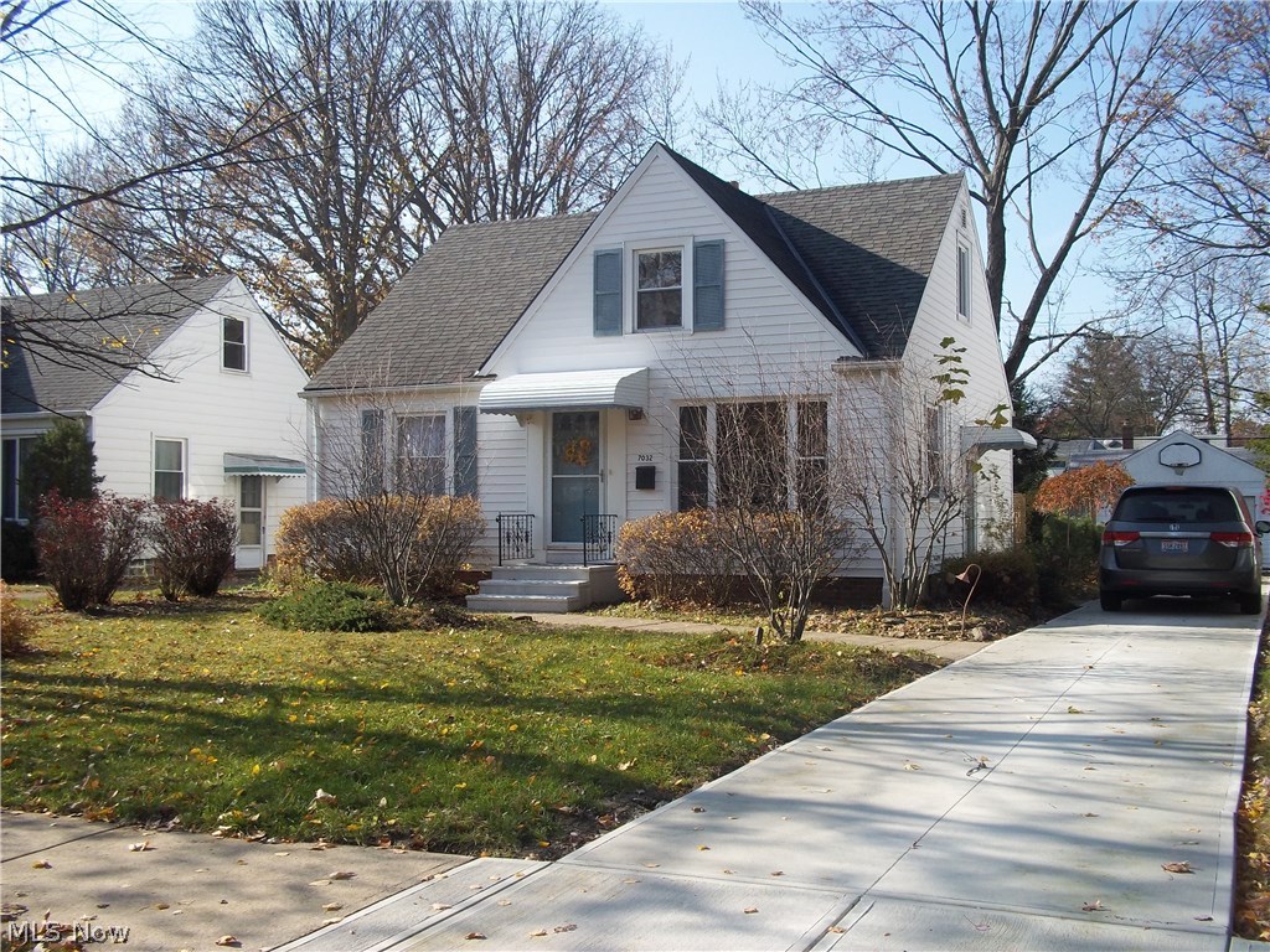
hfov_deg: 51.4
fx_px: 1321
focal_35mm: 36
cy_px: 476
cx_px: 635
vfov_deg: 39.7
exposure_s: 1/125
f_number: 8
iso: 80
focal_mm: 6.5
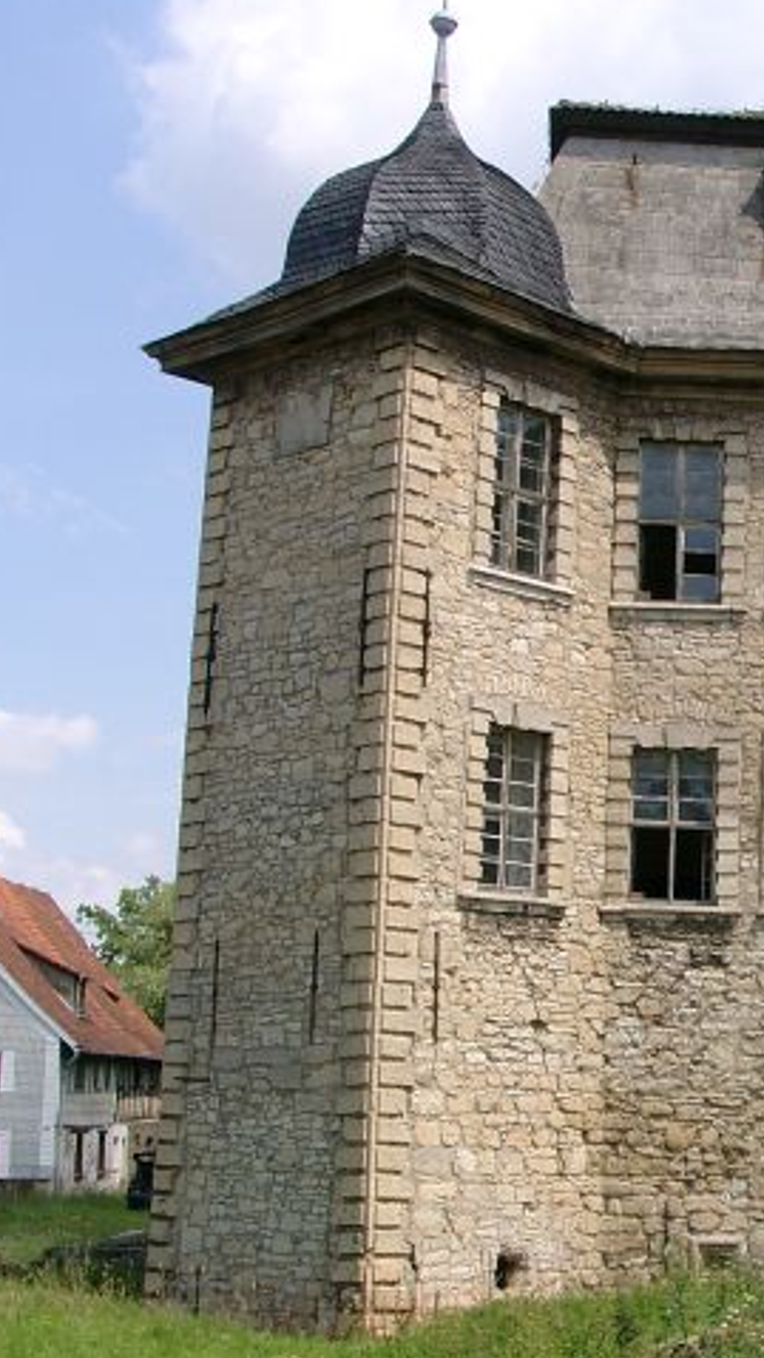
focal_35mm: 62
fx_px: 2232
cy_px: 679
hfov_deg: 18.4
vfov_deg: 33.8
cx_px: 915
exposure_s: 1/652
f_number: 4
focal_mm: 7.16
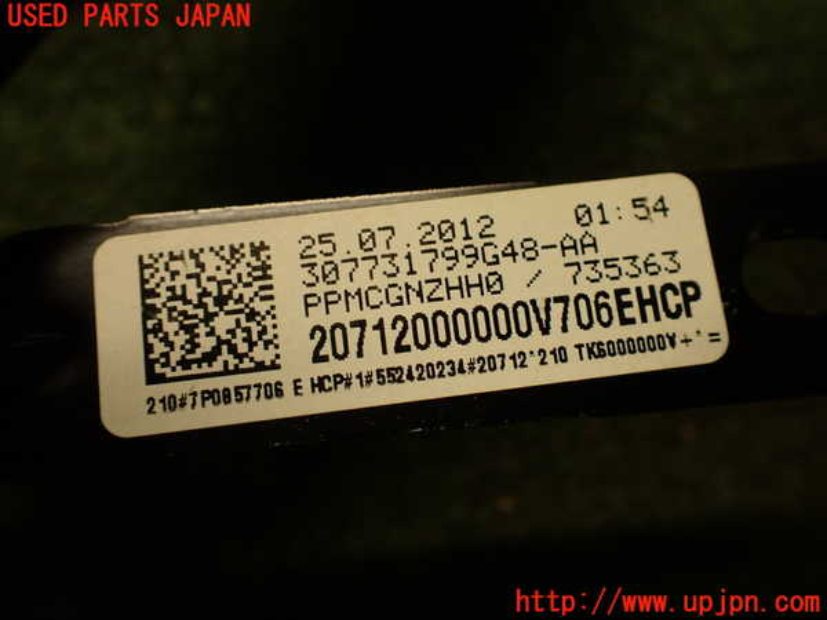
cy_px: 310
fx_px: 765
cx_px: 414
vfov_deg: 44.2
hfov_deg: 56.8
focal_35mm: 32
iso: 200
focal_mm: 5.79
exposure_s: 1/50
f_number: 2.4
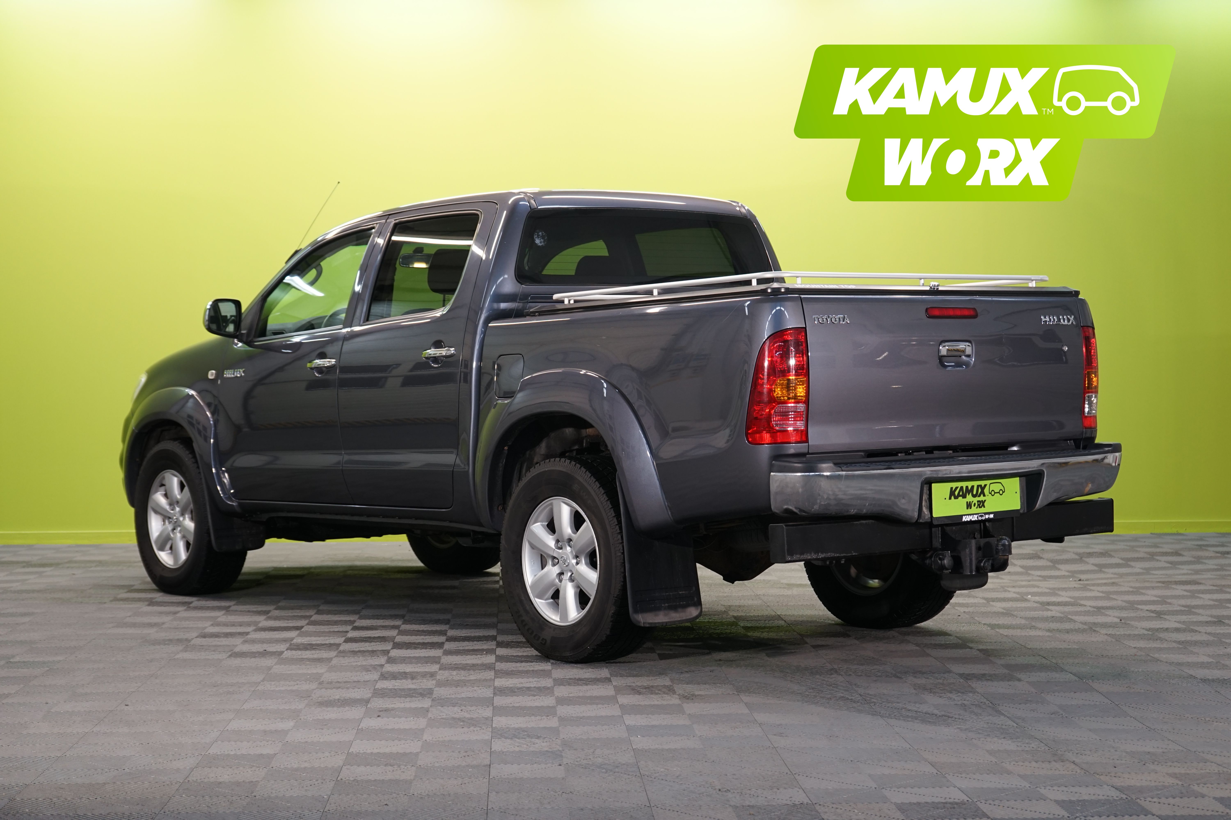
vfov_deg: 21.9
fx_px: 2120
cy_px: 410
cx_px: 616
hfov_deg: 32.4
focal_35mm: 62
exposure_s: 1/30
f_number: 5.6
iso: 640
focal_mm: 62
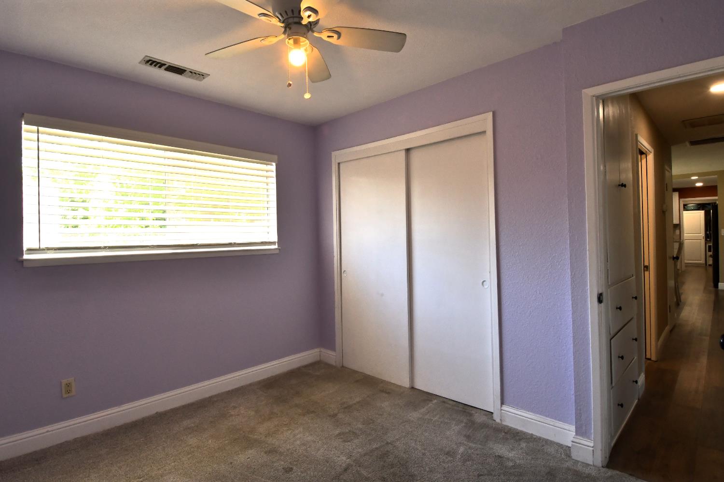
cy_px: 241
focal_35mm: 18
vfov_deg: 67.3
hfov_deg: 90.0
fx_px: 362
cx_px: 362
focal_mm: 12
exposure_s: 1/13
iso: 1250
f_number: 22
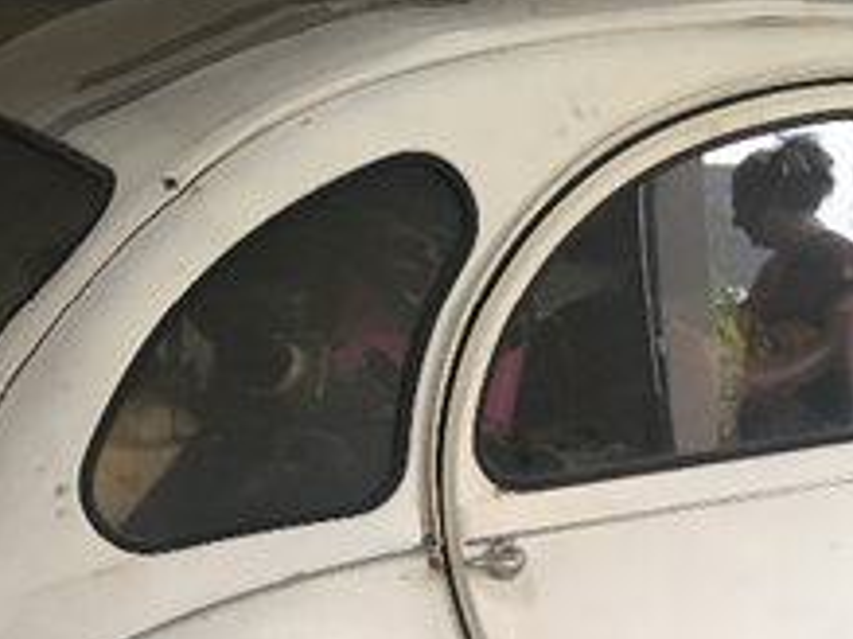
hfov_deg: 22.6
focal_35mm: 86
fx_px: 2118
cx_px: 631
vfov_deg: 16.8
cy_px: 610
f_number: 2.2
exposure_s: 1/33
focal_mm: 4.15
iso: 40
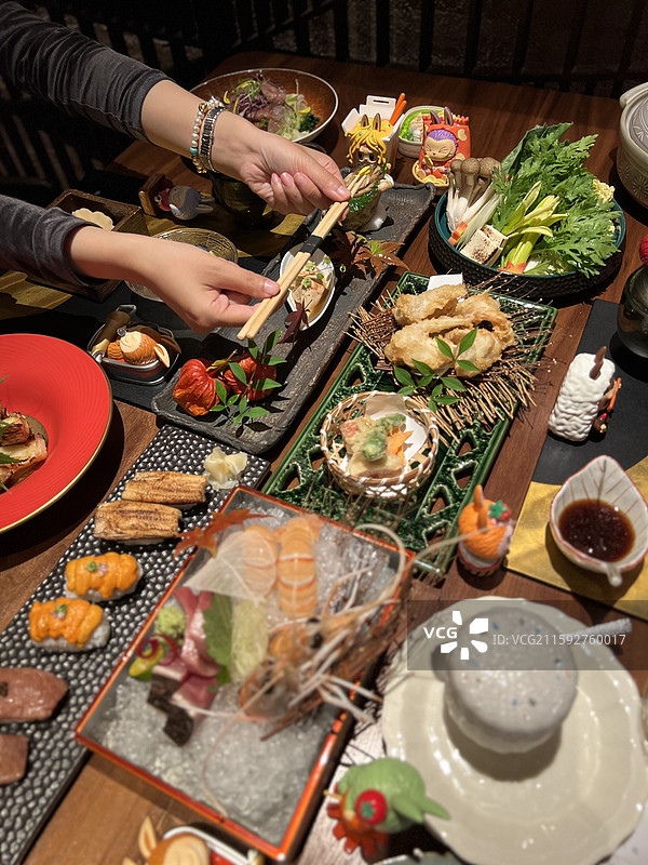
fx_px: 649
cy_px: 432
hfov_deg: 53.1
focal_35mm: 26
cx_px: 324
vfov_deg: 67.3
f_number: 1.5
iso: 160
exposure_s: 1/57
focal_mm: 5.7
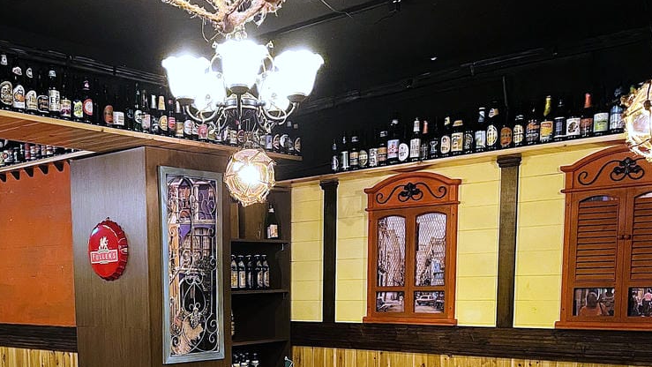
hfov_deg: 43.5
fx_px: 795
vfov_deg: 24.6
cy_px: 379
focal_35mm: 46
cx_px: 184
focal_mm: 4.2
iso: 640
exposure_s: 1/30
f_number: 1.6
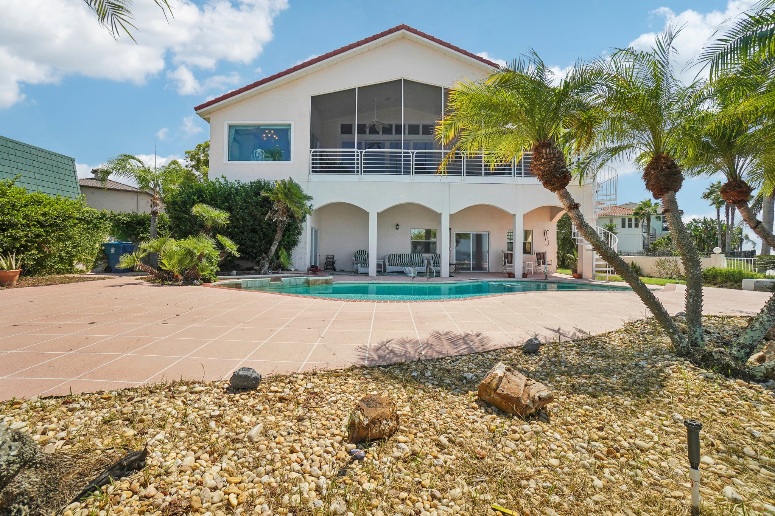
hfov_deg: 100.4
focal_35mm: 15
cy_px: 258
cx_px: 388
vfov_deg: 77.3
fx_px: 323
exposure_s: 1/1000
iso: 400
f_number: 8
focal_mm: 10
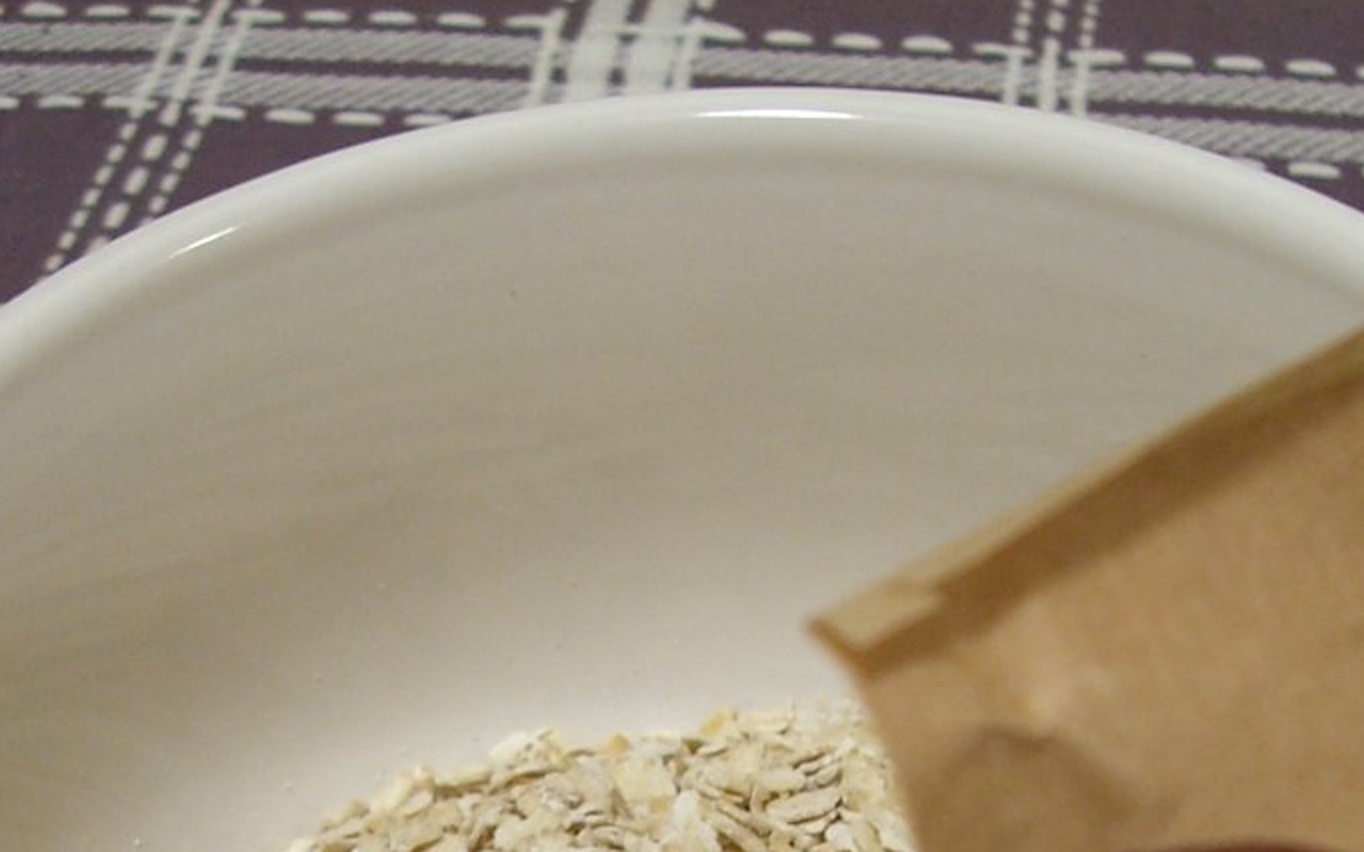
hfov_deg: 24.2
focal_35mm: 85
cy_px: 1070
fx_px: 3159
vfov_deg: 14.8
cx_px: 918
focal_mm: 6.2
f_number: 2.7
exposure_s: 1/20
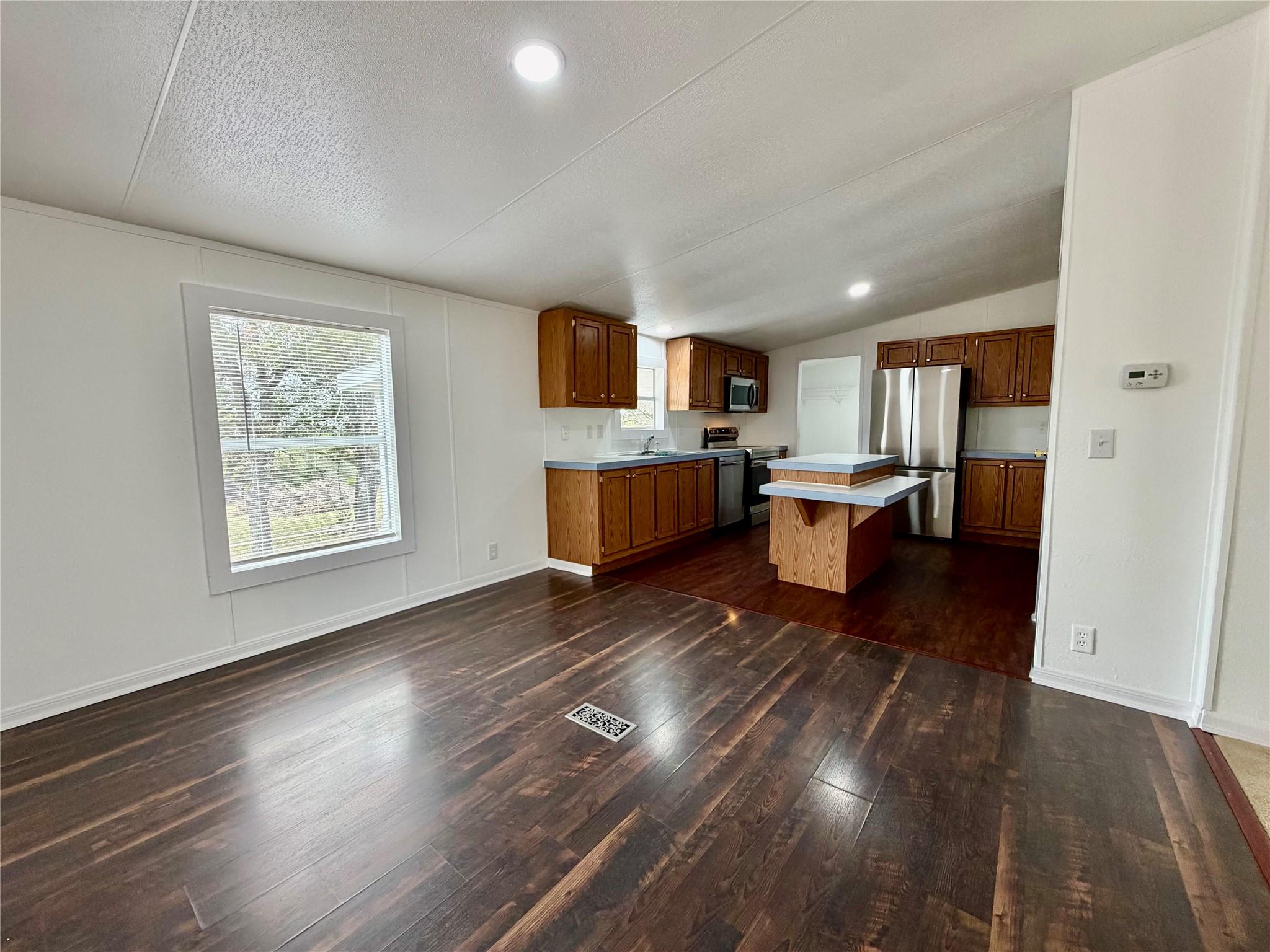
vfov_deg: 85.7
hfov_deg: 102.1
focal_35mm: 14
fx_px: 514
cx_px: 635
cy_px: 476
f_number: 2.2
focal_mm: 2.22
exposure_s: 1/120
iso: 320
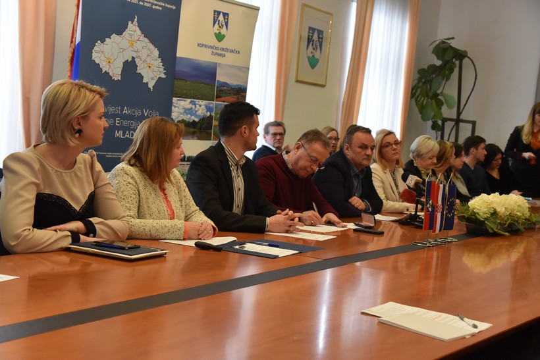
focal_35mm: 52
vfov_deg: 26.0
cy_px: 180
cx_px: 270
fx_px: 780
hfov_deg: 38.2
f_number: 6.3
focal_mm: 52
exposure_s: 1/160
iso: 6400
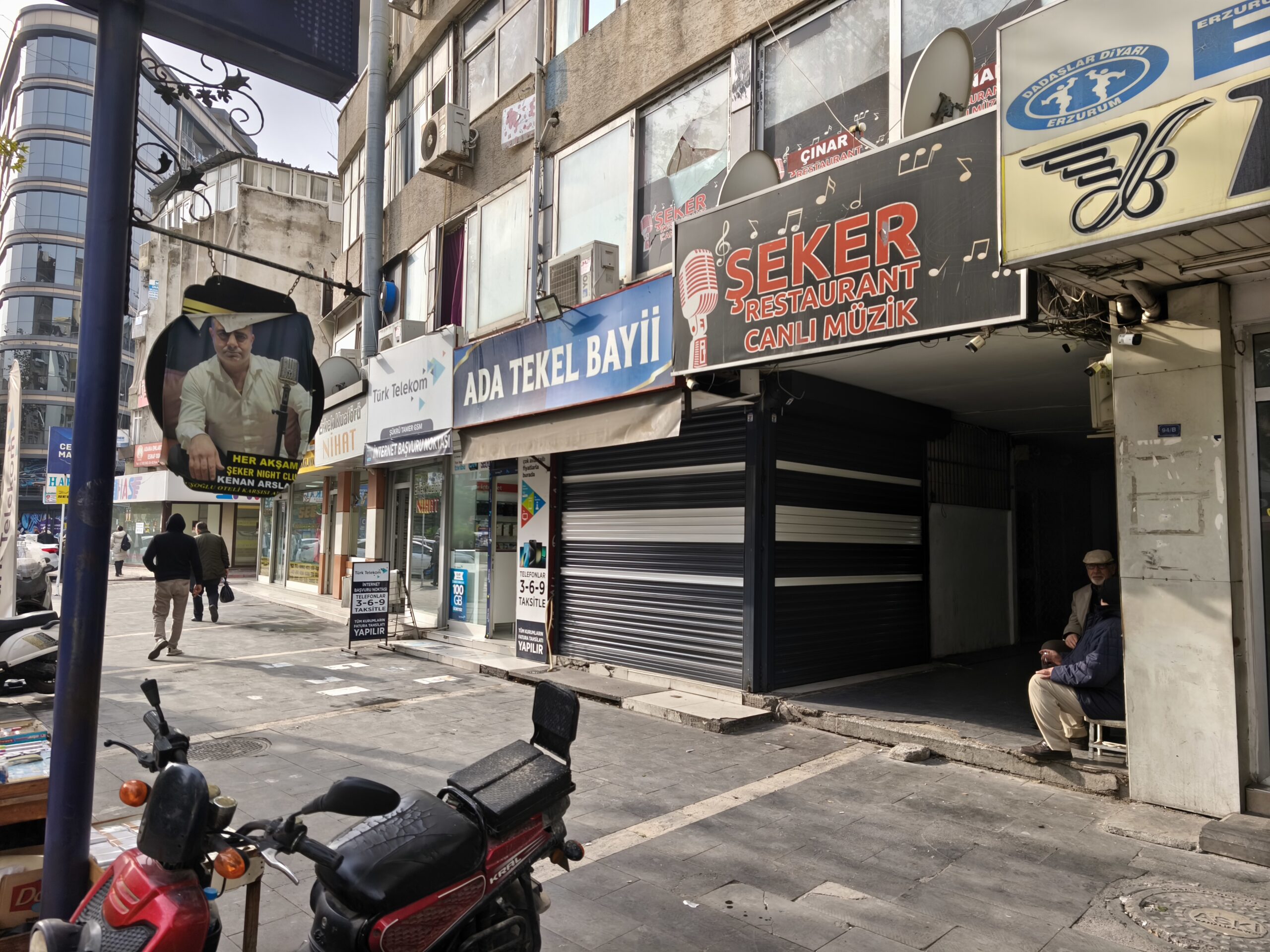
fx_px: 844
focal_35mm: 23
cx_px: 635
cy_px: 476
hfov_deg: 73.9
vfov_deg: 58.9
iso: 80
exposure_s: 1/314
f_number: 1.7
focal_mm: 5.35
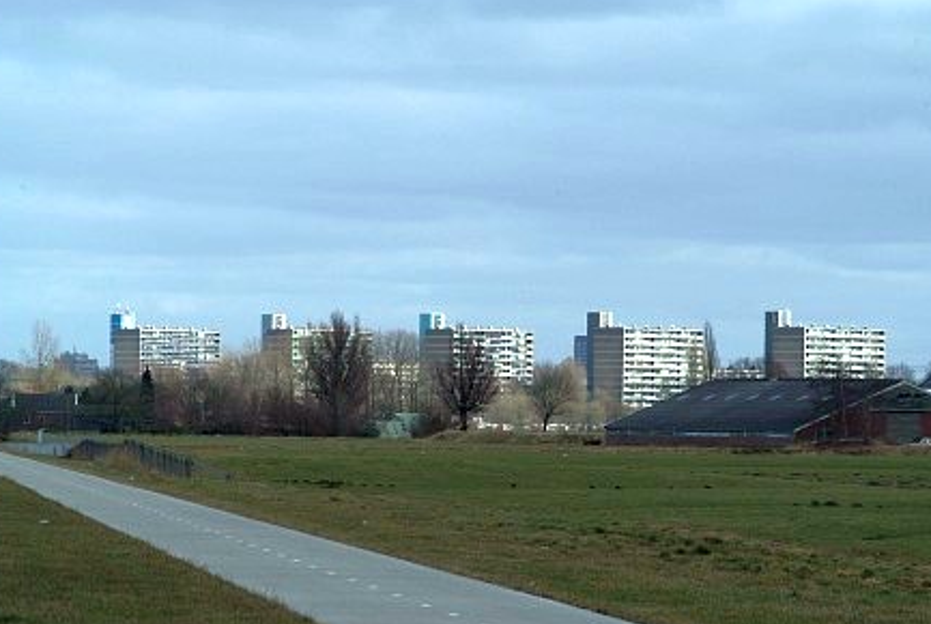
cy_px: 313
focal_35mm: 211
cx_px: 452
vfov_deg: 6.5
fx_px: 5464
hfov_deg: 9.7
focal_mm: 135
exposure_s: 1/1000
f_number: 8
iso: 400
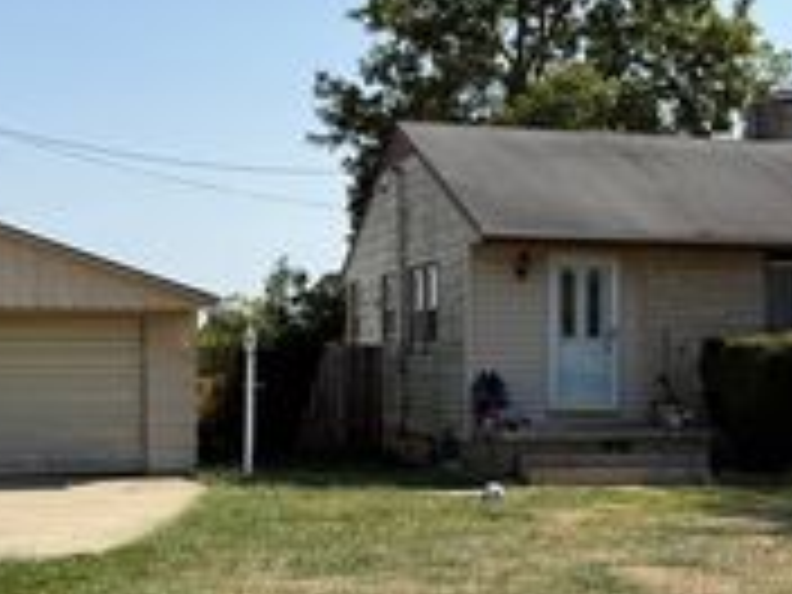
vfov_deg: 21.5
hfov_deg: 28.3
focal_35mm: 68
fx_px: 1556
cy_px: 398
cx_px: 549
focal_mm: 6.76
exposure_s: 1/4975
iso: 80
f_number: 1.78
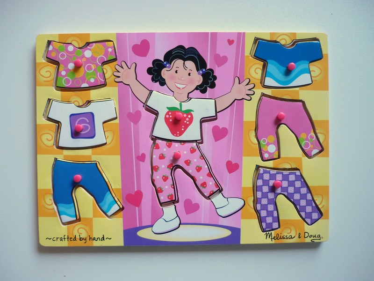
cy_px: 140
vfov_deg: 42.9
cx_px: 187
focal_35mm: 33
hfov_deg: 55.4
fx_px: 357
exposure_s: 1/30
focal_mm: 5.5
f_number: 2.8
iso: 100
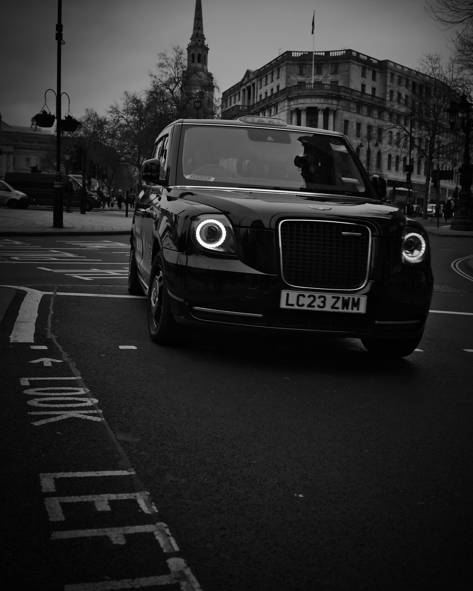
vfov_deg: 45.7
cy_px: 263
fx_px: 700
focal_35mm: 40
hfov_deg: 37.3
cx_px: 234
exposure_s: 1/250
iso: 100
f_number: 5.6
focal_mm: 35
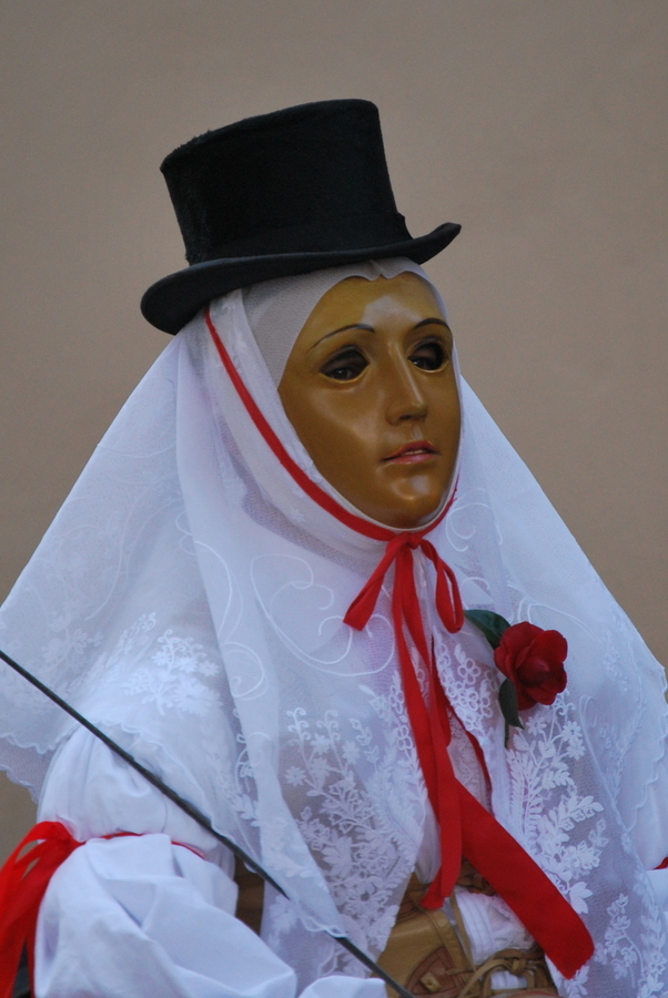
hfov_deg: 4.6
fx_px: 8330
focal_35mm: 300
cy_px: 499
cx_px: 334
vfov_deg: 6.9
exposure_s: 1/250
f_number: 5.6
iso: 400
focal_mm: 200
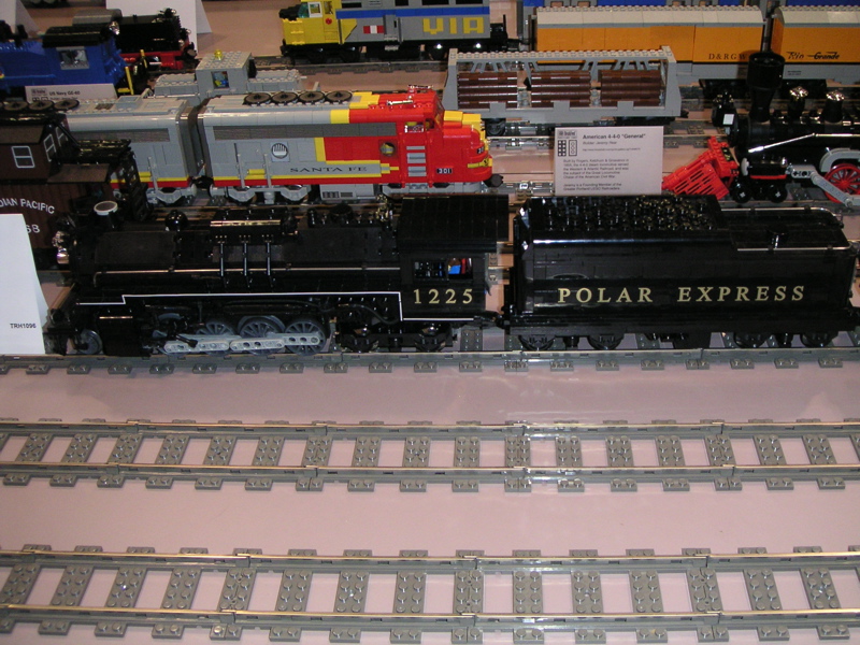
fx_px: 944
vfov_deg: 37.7
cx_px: 430
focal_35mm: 38
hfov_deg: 49.0
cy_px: 322
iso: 160
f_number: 2.8
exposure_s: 1/45
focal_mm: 6
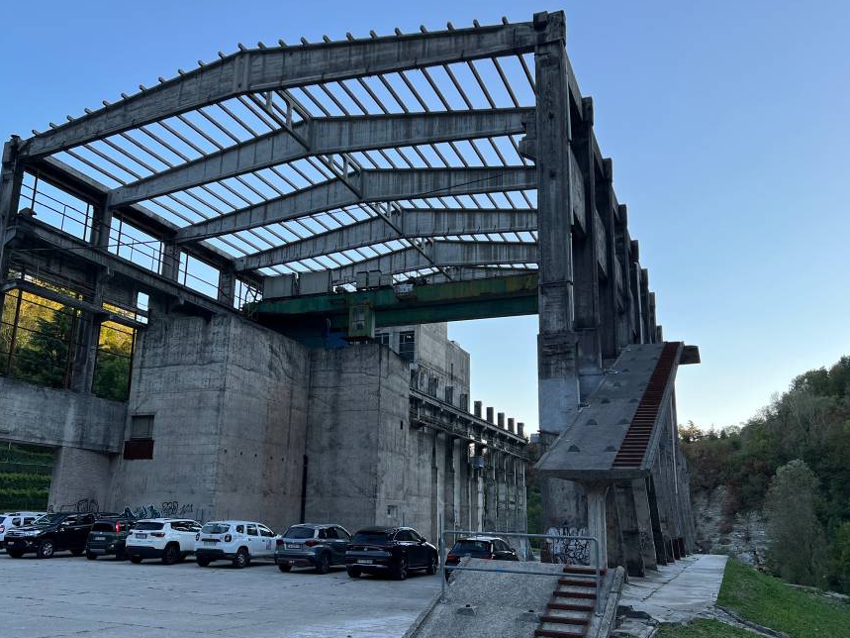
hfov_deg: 58.3
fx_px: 761
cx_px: 385
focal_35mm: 31
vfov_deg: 45.4
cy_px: 328
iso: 50
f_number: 1.5
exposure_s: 1/714
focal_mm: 5.7
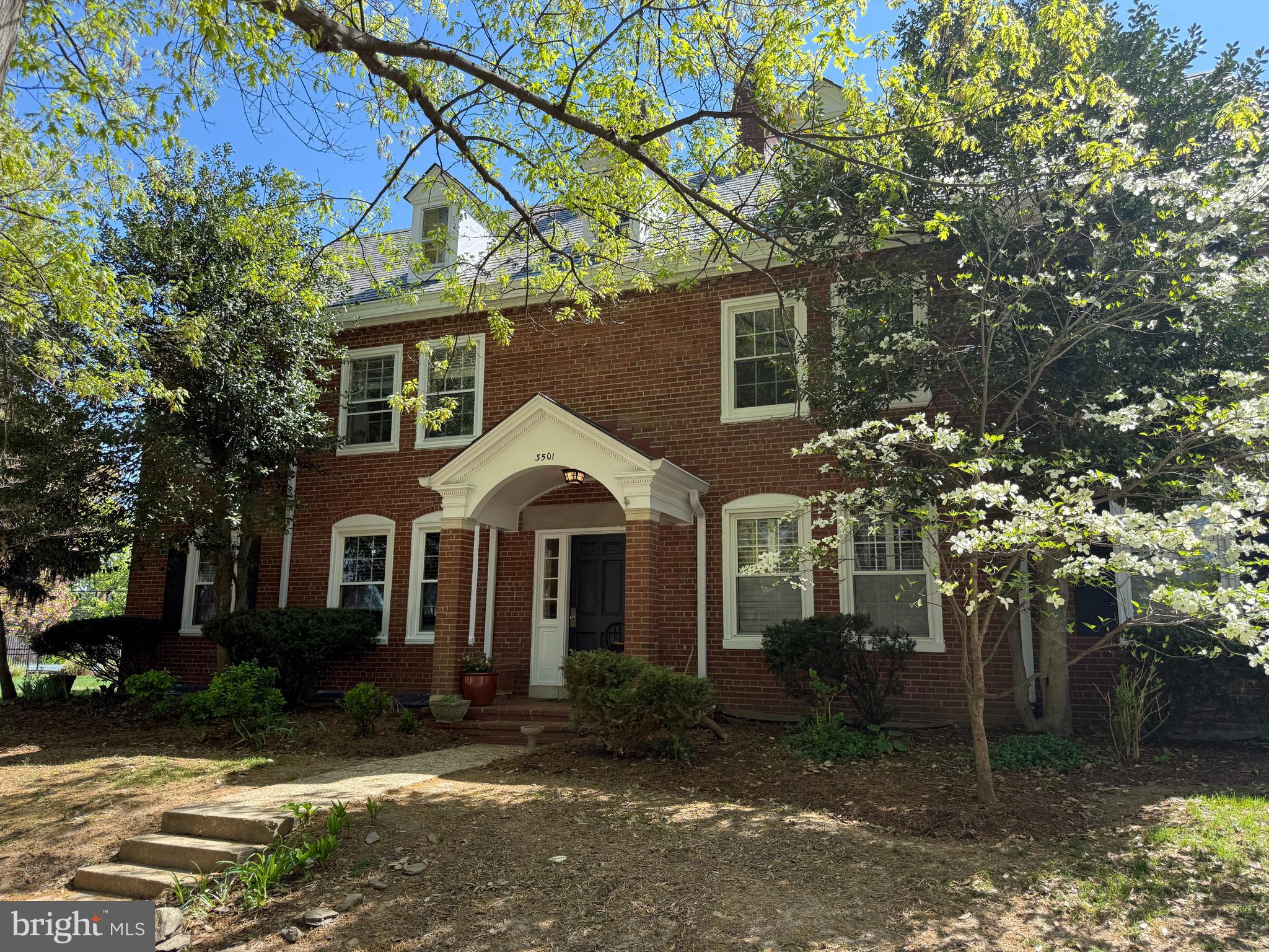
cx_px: 634
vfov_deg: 56.8
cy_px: 476
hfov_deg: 71.6
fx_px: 880
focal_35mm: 24
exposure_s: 1/1292
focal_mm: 6.76
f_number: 1.78
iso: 100
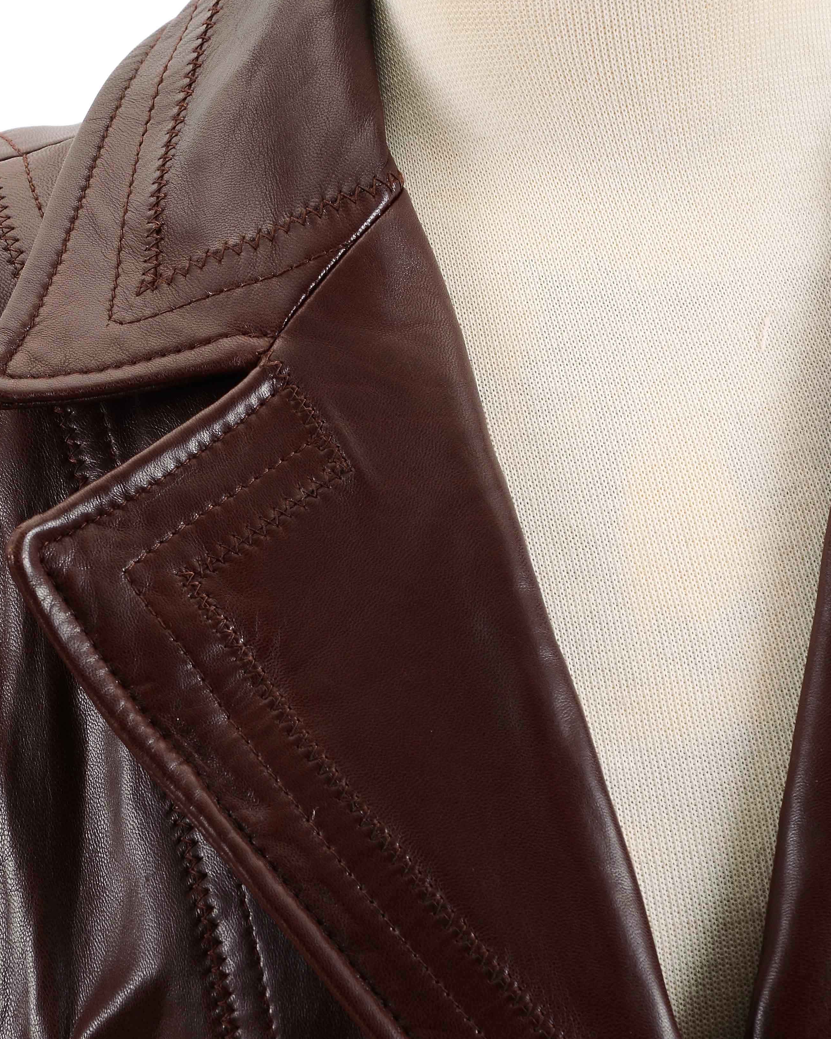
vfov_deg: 8.6
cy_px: 520
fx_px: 6878
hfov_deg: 6.9
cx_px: 207
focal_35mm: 224
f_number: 8
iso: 160
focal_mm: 105
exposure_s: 1/80
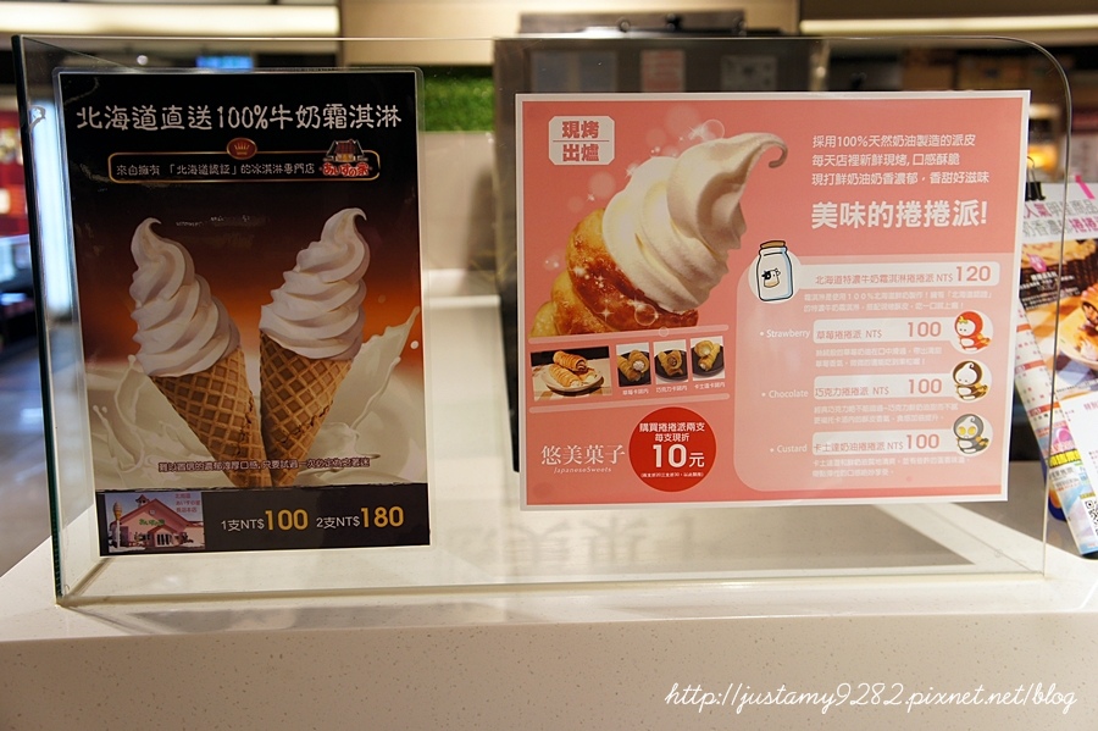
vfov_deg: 34.2
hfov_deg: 49.6
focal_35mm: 39
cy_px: 366
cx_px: 549
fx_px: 1189
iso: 250
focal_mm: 26
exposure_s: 1/40
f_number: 4
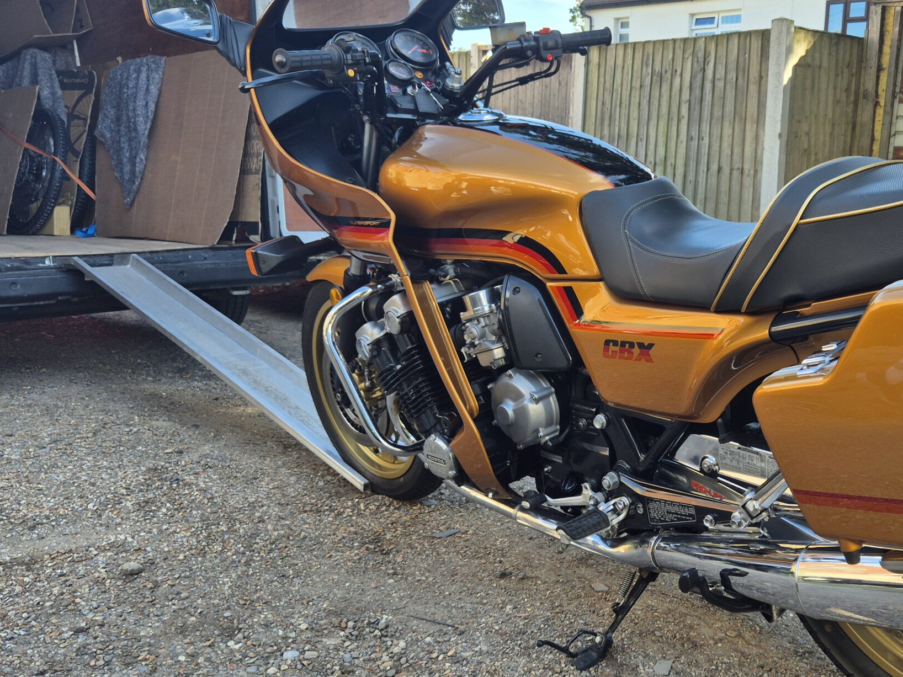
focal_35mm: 36
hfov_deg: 50.3
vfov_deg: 39.6
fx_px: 939
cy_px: 375
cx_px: 615
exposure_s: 1/255
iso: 25
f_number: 1.8
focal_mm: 5.4
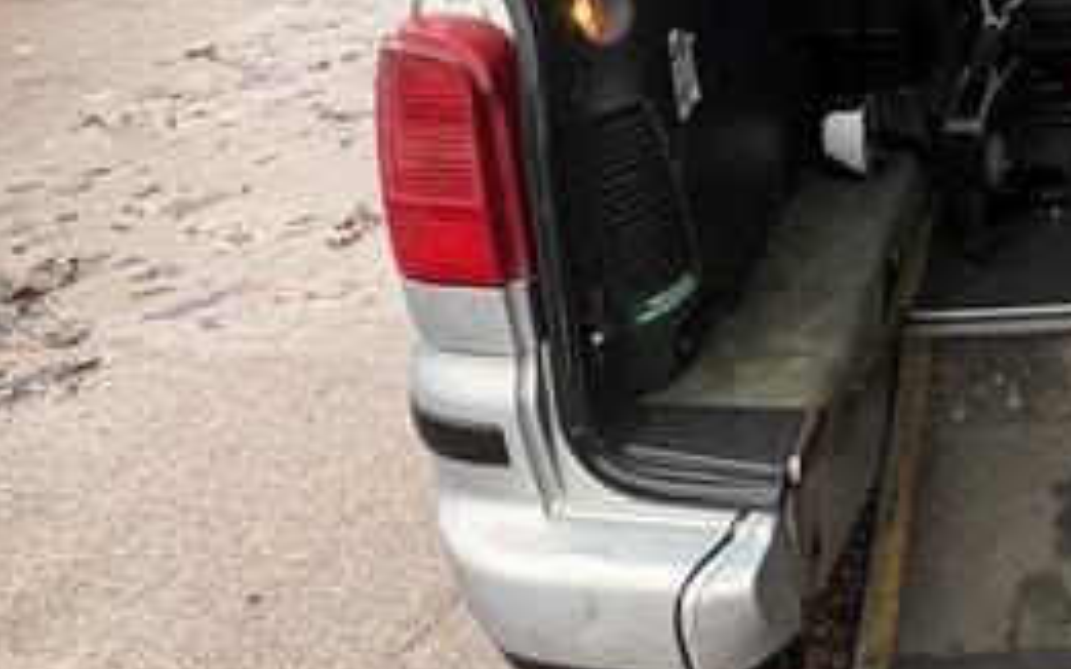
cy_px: -4
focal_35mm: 51
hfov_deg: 35.4
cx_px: 1096
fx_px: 1488
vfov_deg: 24.2
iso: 400
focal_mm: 2.22
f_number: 2.2
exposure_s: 1/60
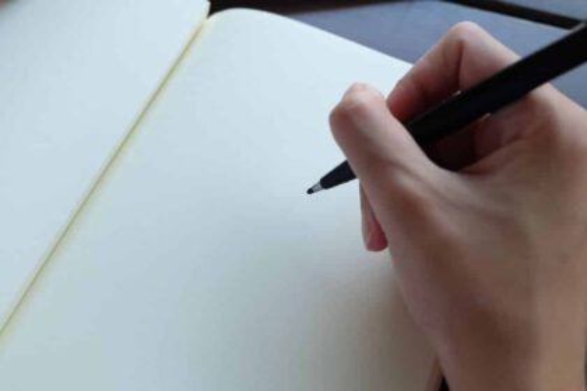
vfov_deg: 33.4
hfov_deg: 48.5
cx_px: 294
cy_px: 196
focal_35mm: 40
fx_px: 652
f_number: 4.5
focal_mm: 26.9
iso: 320
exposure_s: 1/52
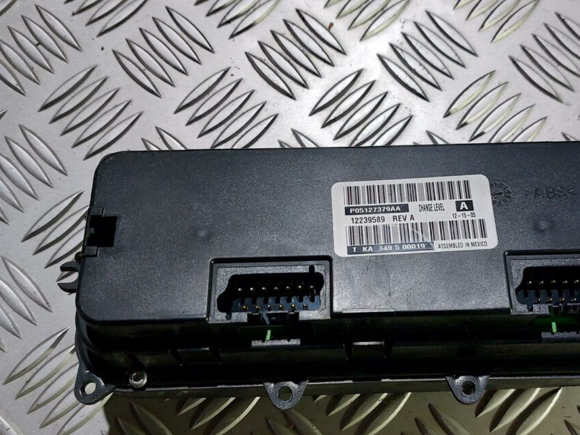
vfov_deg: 35.1
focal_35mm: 41
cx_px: 363
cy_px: 247
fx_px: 687
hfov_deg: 45.4
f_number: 1.8
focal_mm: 5.23
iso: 160
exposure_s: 1/60
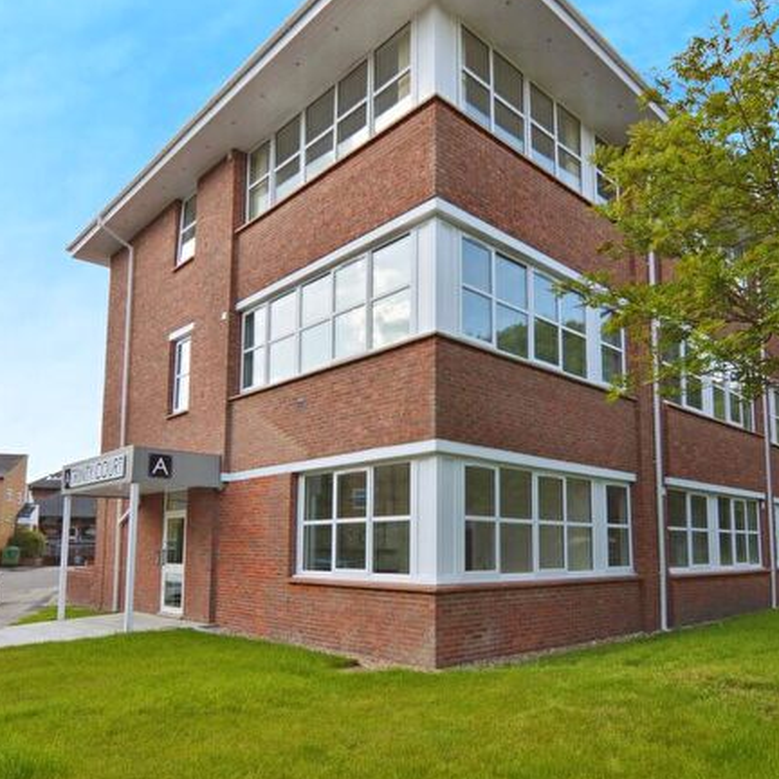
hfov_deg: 67.9
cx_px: 418
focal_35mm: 23
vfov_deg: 67.9
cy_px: 371
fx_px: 578
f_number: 7.1
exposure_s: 1/200
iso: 100
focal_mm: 11
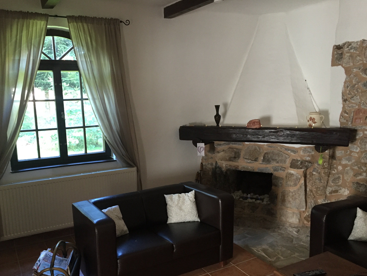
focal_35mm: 32
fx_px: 339
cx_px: 172
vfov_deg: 44.1
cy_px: 151
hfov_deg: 56.8
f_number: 2.2
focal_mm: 4.15
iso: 200
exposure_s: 1/33
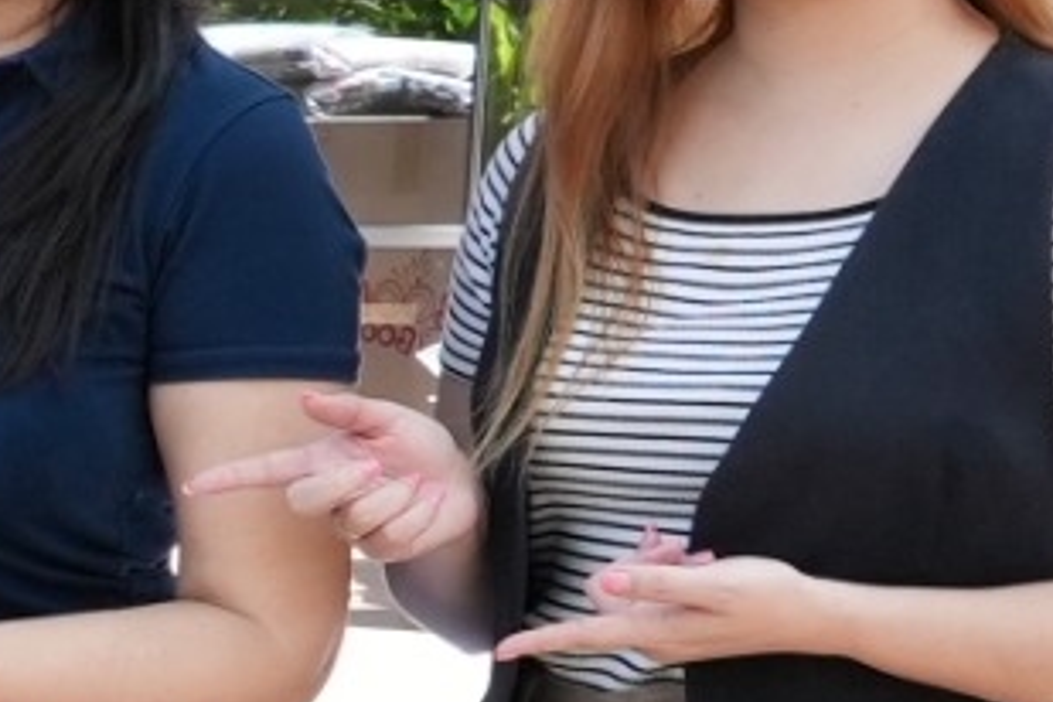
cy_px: 748
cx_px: -1578
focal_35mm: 168
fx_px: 4914
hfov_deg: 10.4
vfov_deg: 8.1
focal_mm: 27
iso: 1000
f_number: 8
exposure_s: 1/200
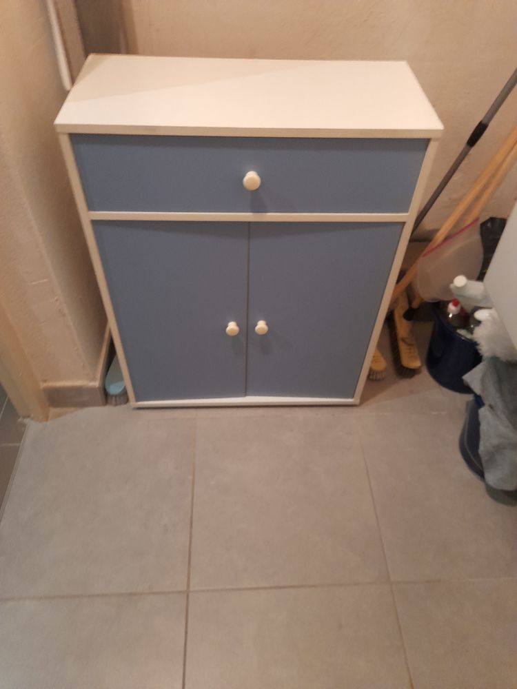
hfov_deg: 54.9
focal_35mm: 25
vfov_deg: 69.4
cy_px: 344
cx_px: 258
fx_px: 498
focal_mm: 4.6
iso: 500
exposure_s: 1/25
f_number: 2
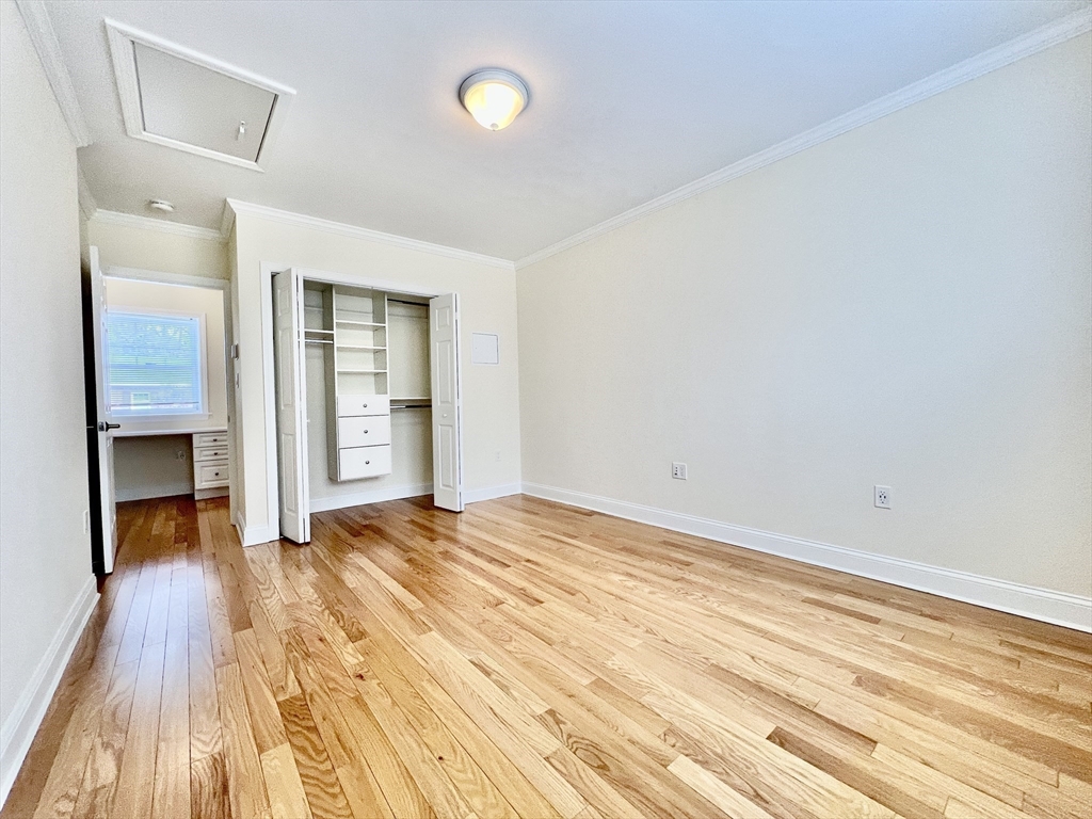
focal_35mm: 13
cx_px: 546
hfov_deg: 106.2
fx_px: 410
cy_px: 410
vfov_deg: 89.9
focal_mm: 1.57
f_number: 1.8
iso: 80
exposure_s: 1/120
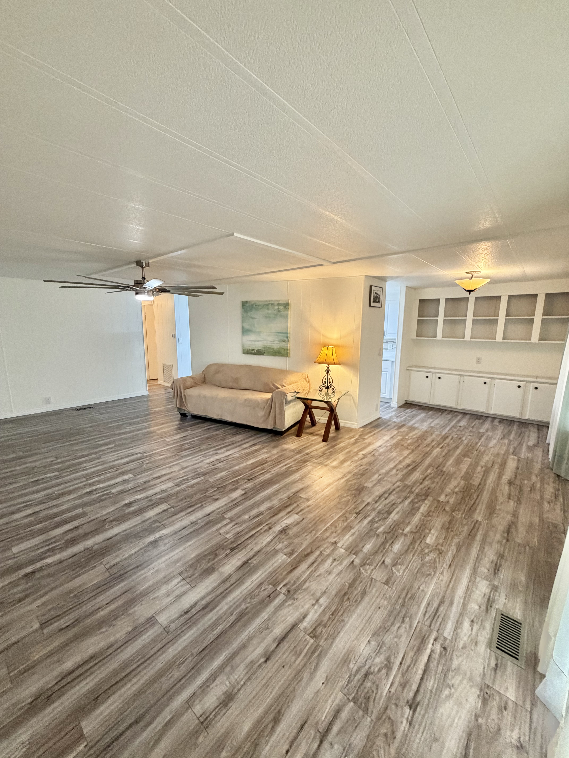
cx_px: 284
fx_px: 307
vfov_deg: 102.1
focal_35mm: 14
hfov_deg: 85.7
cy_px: 379
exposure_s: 1/60
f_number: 2.2
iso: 400
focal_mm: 2.22
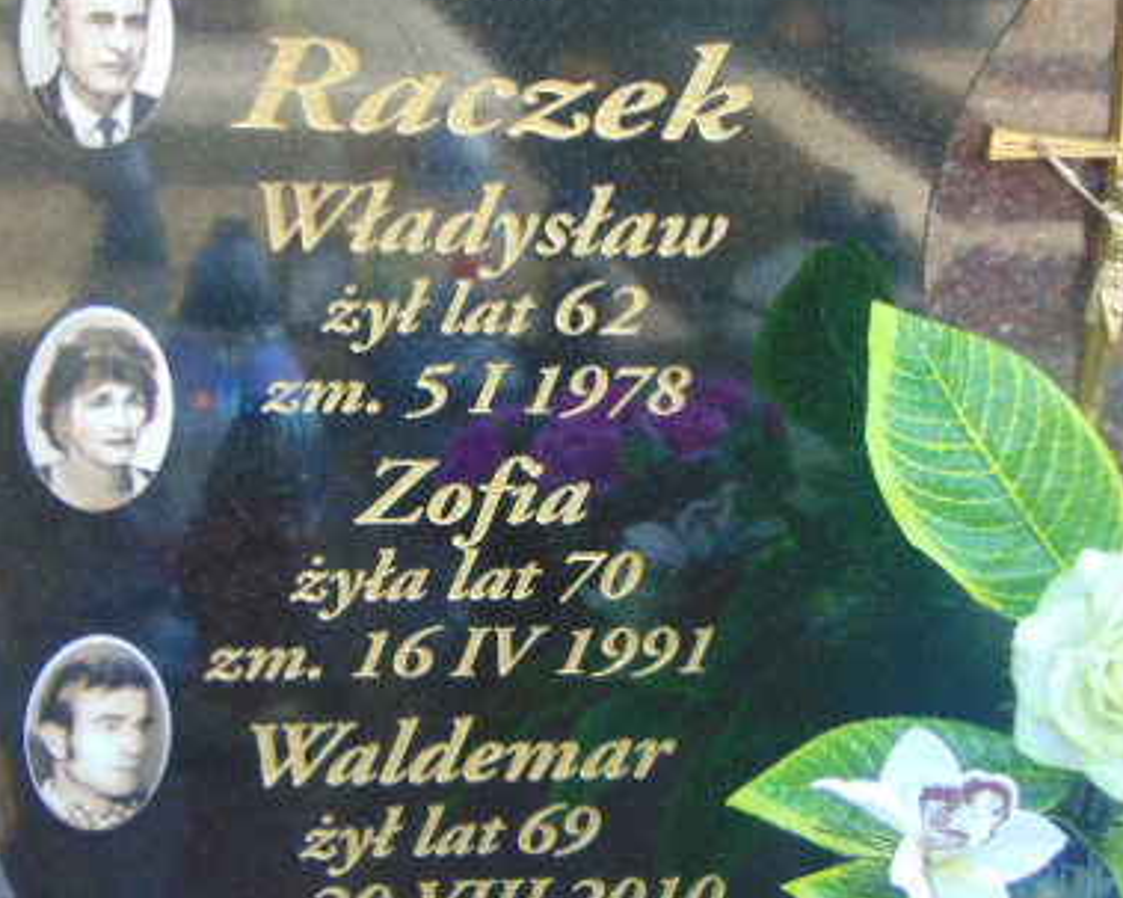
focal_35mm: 99
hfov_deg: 19.4
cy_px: 474
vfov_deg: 15.5
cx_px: 563
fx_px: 3290
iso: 80
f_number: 3.6
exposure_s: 1/50
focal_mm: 10.8
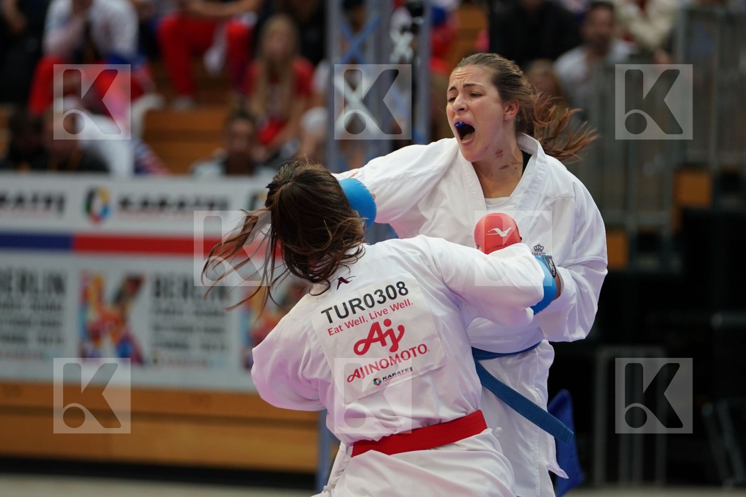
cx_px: 373
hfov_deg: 8.3
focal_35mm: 247
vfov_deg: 5.6
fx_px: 5118
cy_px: 248
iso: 1250
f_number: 2.8
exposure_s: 1/1000
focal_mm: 165
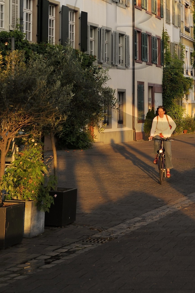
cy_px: 28
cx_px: 166
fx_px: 756
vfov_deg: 21.4
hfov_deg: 14.6
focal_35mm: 93
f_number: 5.6
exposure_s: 1/160
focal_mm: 50
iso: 200
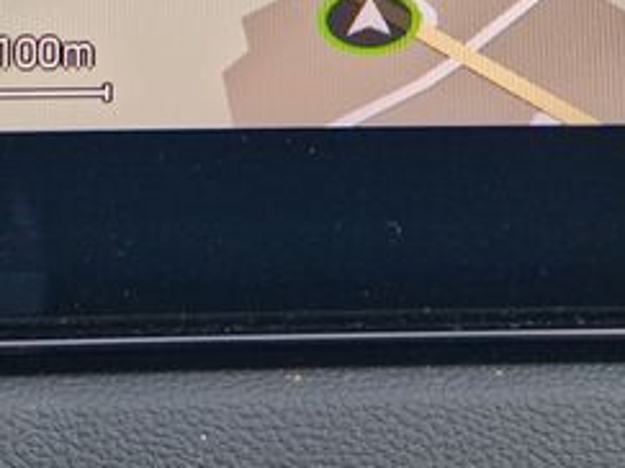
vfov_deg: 13.6
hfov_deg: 20.2
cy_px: -375
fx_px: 1750
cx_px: 324
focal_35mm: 97
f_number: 1.8
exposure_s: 1/180
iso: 50
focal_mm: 5.4
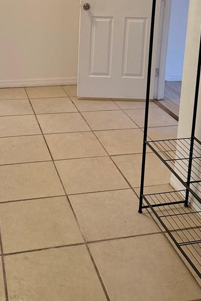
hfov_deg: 28.4
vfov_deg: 39.5
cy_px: 43
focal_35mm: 47
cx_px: 59
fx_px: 393
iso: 250
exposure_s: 1/120
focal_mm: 6.76
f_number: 1.78
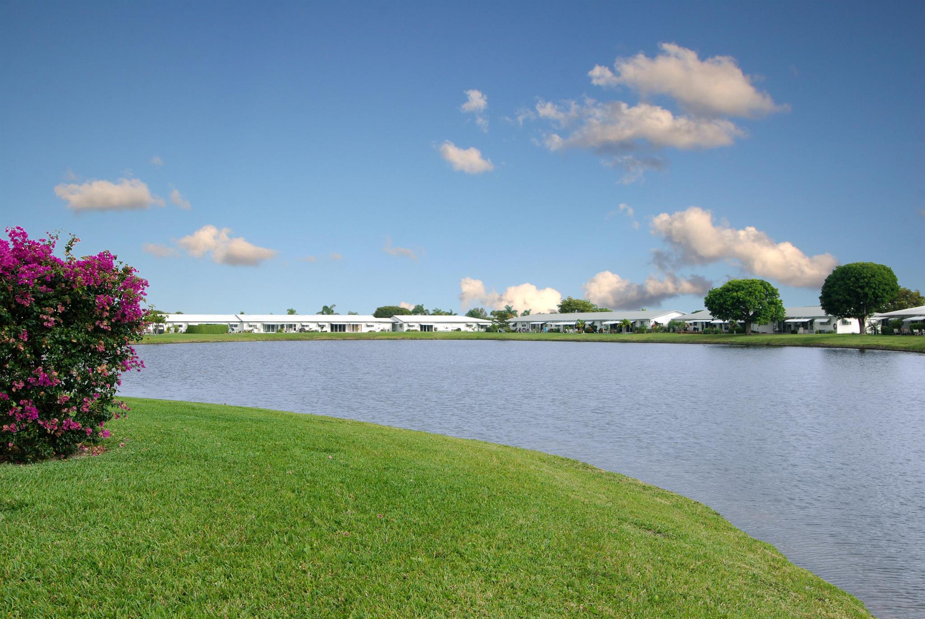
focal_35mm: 36
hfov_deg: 53.1
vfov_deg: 37.0
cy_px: 310
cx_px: 462
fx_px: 926
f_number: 8
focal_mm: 24
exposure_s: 1/250
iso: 200
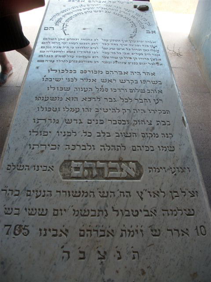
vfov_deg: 58.4
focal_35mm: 31
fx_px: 252
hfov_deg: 45.4
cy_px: 141
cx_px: 106
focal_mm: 5.7
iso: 80
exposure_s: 1/116
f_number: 2.9
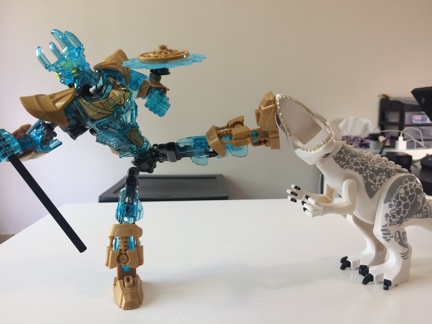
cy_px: 162
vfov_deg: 48.2
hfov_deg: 61.7
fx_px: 362
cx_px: 216
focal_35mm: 29
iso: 64
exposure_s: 1/30
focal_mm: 4.15
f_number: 2.2
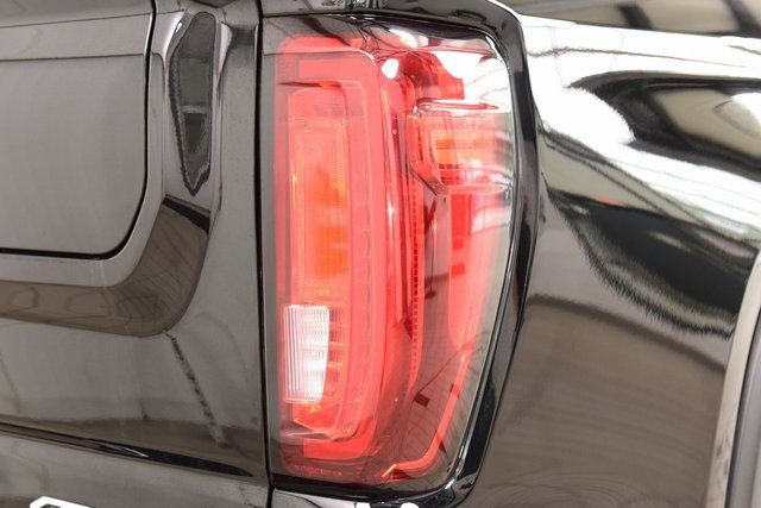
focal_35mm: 60
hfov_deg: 33.4
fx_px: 1269
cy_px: 254
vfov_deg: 22.6
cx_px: 380
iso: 1600
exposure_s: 1/30
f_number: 4
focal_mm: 40
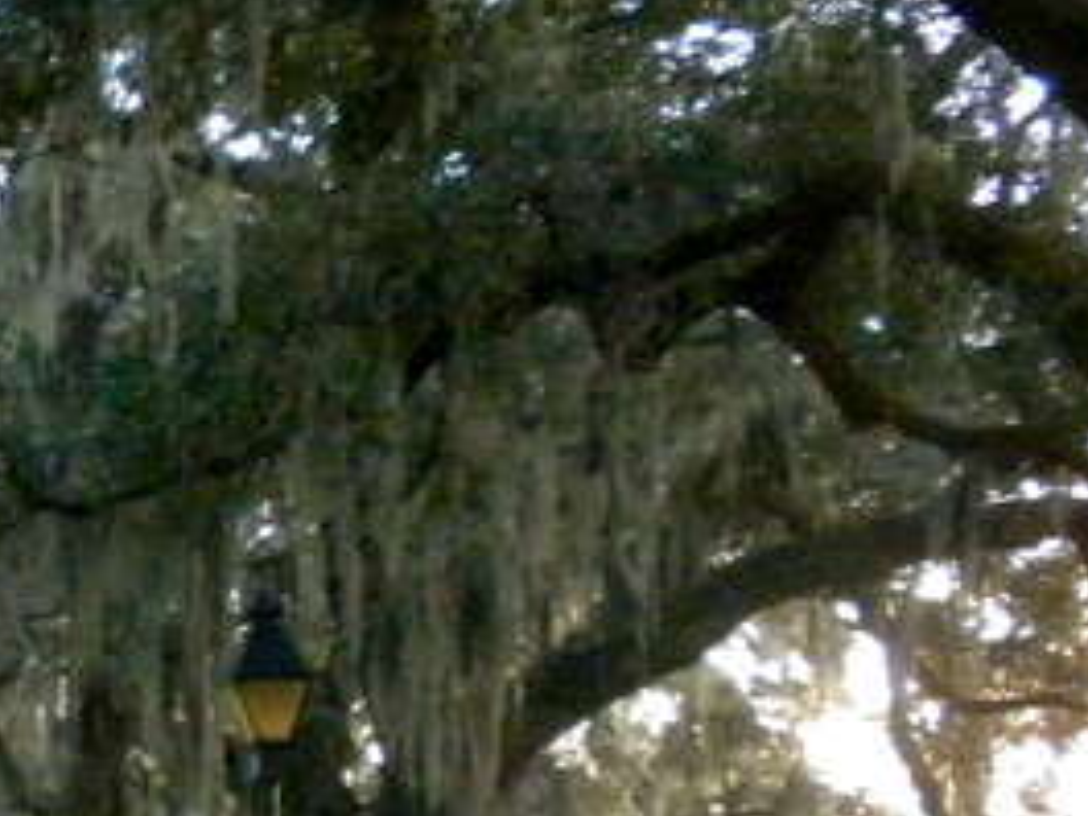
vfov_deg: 13.0
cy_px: 870
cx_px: -511
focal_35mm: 112
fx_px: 3520
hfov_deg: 16.2
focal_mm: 6.6
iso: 800
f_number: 3.5
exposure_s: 1/137
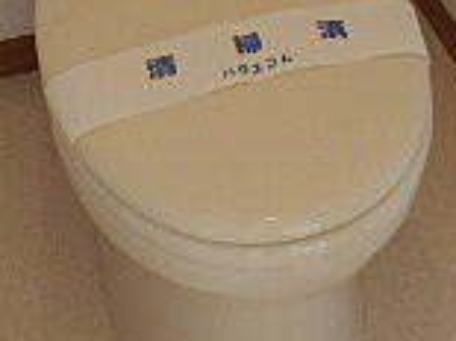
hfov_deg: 19.7
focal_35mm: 99
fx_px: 1303
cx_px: 329
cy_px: -285
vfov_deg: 13.3
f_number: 3
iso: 100
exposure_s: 1/30
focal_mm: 4.2
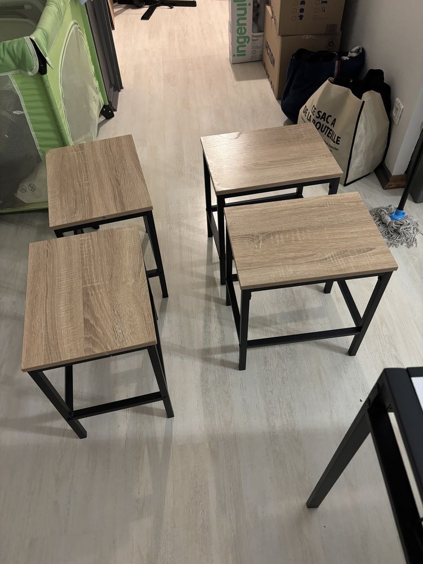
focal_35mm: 26
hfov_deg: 53.1
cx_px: 212
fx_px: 424
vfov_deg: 67.3
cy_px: 282
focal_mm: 5.96
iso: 400
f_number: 1.6
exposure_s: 1/33
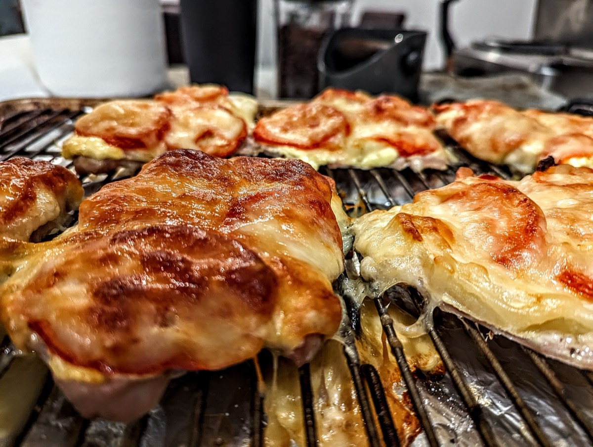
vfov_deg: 56.9
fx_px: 412
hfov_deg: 71.5
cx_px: 296
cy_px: 224
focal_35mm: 24
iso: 726
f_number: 1.85
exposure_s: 1/120
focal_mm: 6.81
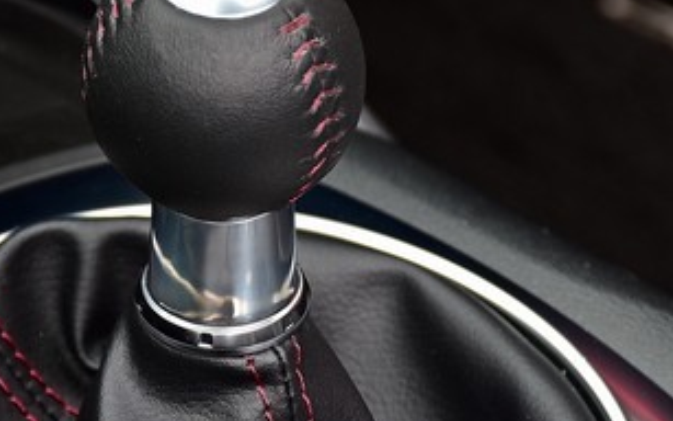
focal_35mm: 254
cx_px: 281
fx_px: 4660
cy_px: 296
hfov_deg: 8.3
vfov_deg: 5.2
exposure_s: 1/60
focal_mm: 85
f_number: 8
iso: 125
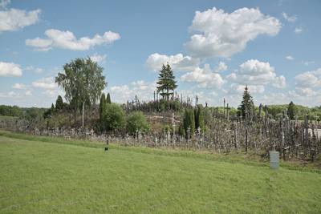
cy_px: 107
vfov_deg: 53.2
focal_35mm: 24
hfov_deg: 73.7
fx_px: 214
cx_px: 160
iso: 100
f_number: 10
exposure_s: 1/400
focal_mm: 24
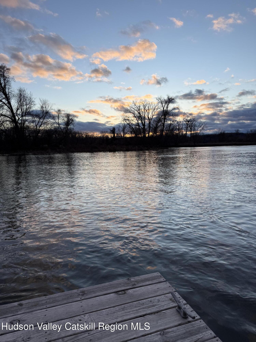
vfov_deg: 71.6
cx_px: 128
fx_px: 237
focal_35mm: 24
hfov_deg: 56.8
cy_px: 171
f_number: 1.78
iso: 80
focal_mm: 6.76
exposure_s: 1/1464
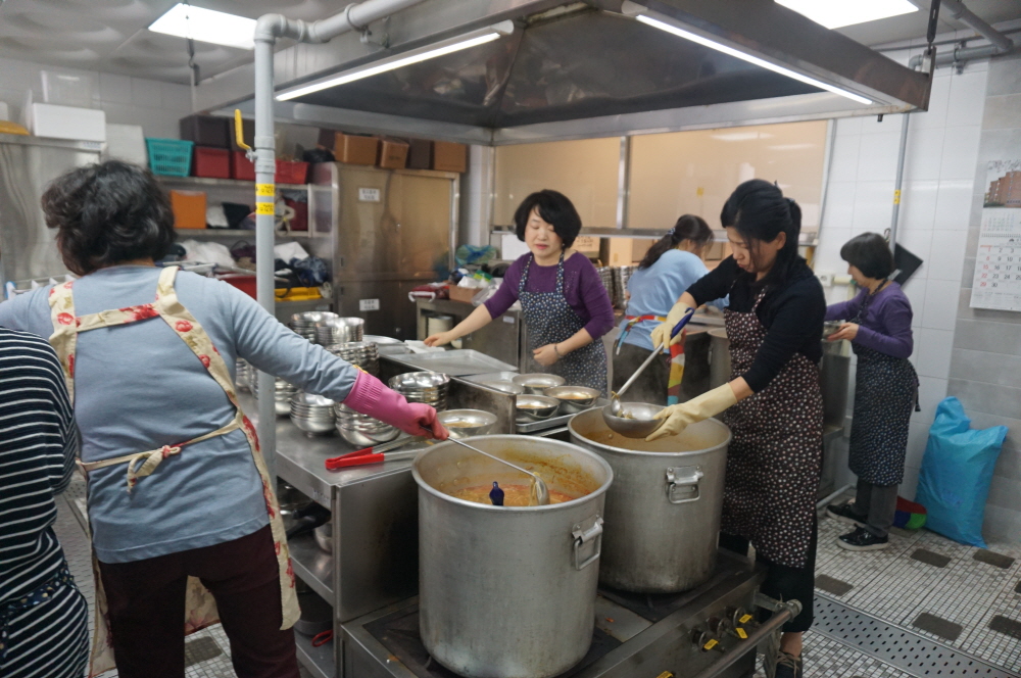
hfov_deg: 73.8
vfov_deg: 53.0
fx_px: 680
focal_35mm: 24
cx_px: 510
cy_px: 339
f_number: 4
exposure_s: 1/160
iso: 1250
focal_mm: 16
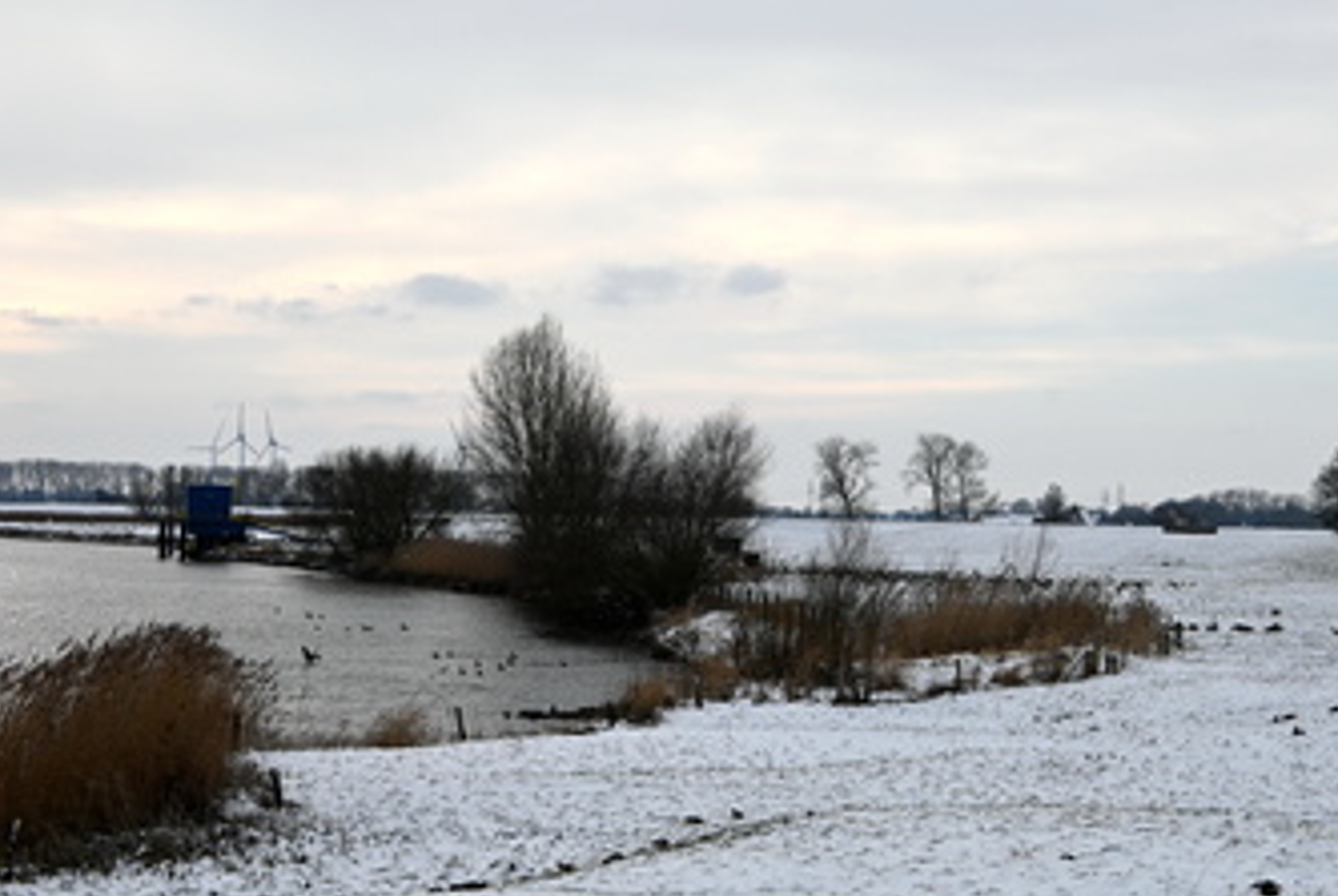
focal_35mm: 90
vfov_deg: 15.2
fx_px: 3349
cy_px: 488
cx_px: 691
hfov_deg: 22.6
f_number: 9
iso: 100
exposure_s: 1/500
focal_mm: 50
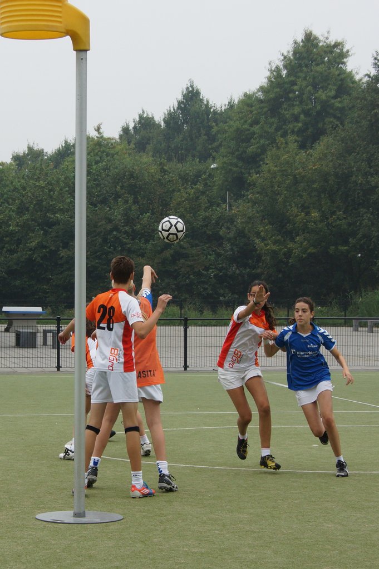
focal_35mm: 60
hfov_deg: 22.6
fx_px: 949
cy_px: 284
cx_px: 190
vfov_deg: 33.4
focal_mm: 40
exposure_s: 1/640
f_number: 6.3
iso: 320
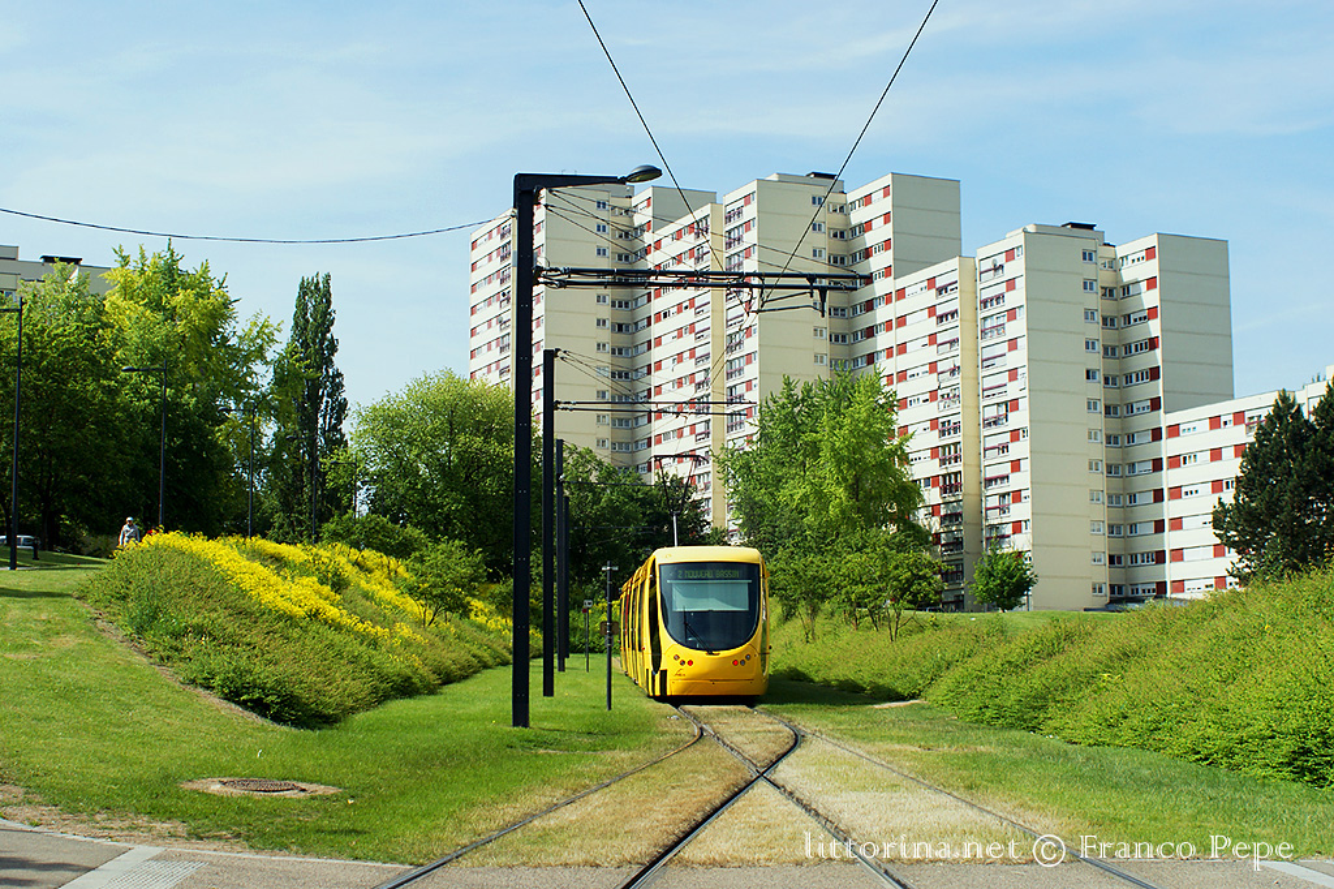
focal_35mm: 52
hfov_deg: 37.9
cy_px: 444
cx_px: 667
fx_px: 1945
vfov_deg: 25.7
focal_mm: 35
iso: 200
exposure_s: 1/640
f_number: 5.6
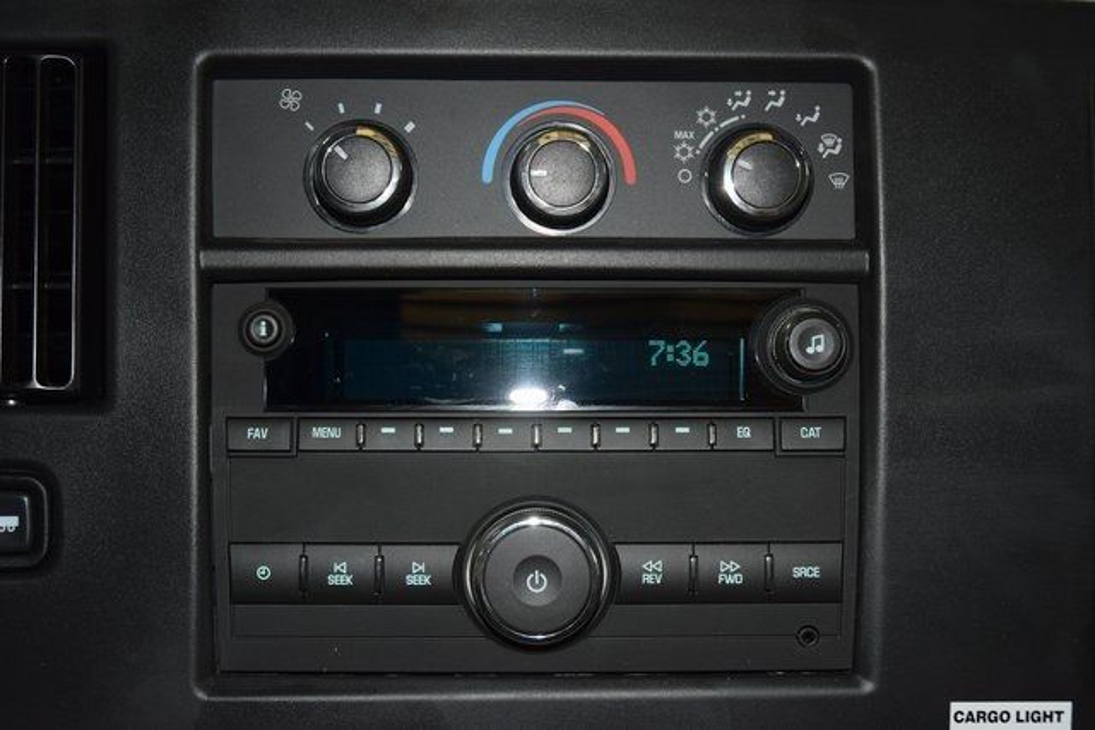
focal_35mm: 57
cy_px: 365
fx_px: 1734
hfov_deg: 35.0
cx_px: 548
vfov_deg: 23.8
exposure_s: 1/40
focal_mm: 38
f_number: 4.2
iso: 800
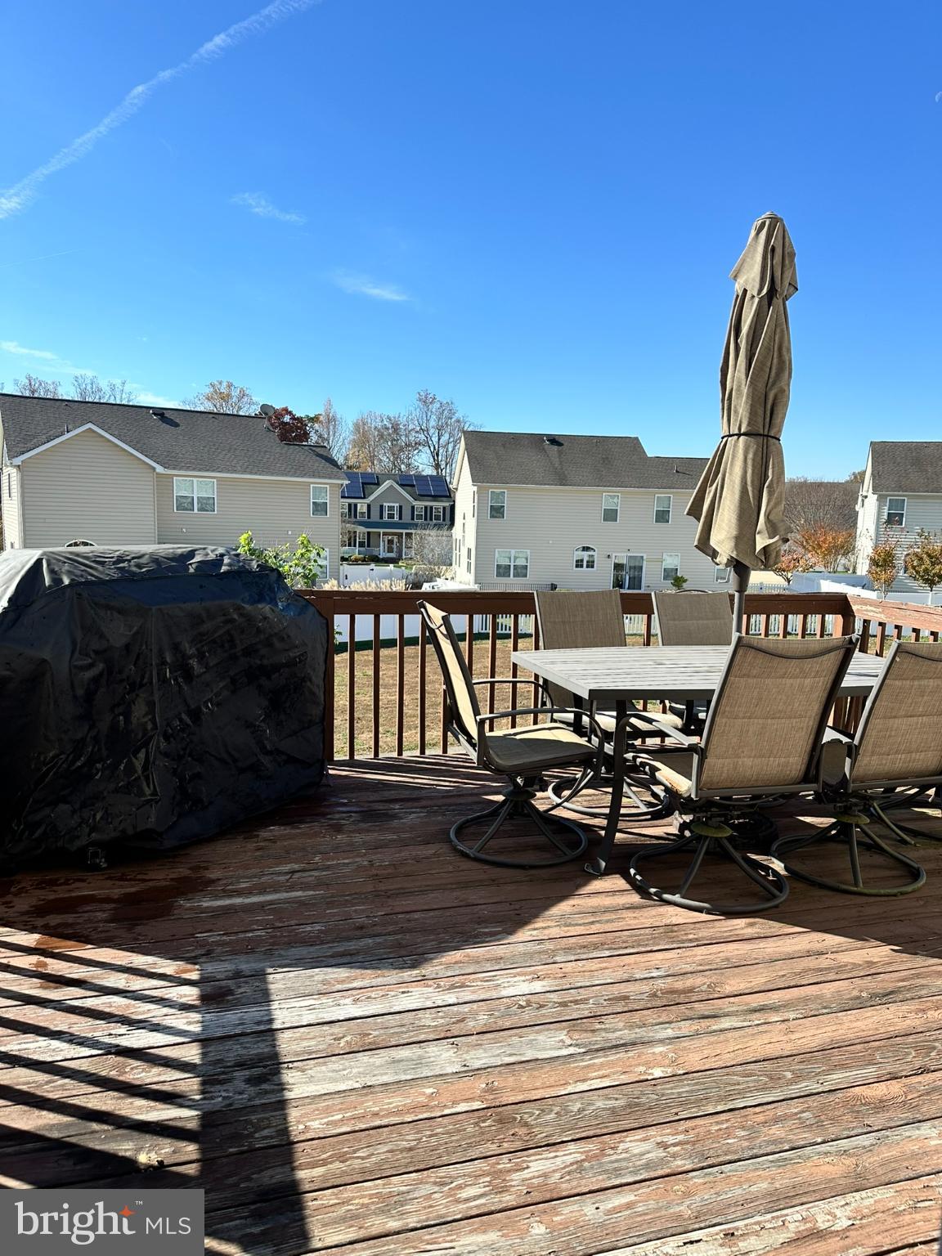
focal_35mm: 24
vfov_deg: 71.6
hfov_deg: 56.8
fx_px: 871
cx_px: 471
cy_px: 628
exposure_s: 1/3356
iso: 80
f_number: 1.78
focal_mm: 6.86
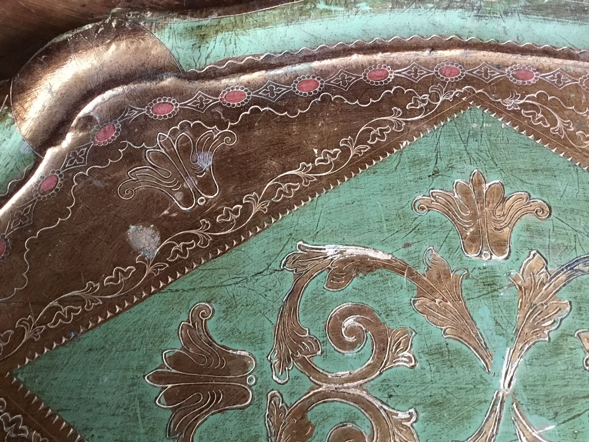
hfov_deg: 58.4
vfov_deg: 45.4
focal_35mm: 31
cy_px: 221
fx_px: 527
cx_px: 294
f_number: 2.4
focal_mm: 3.3
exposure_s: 1/17
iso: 200
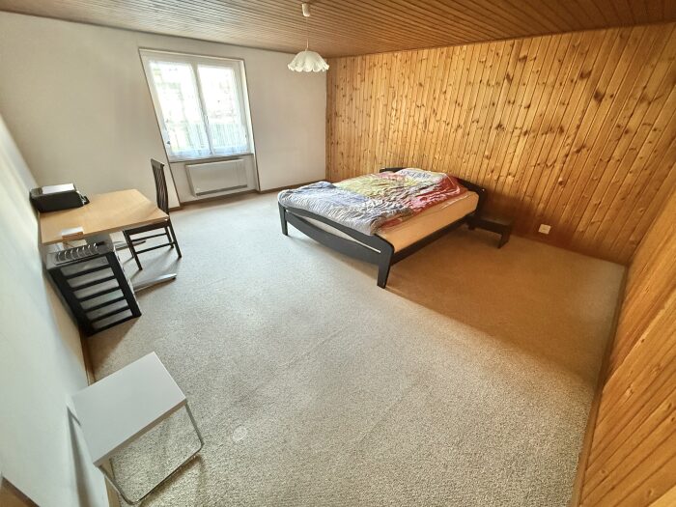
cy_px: 254
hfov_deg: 102.1
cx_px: 338
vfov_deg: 85.7
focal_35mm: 14
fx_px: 273
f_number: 2.2
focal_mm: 2.22
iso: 800
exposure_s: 1/50
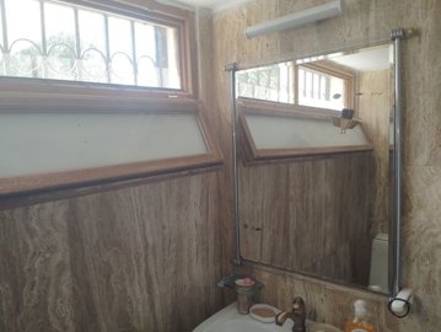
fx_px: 357
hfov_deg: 63.4
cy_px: 166
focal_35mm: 28
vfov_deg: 49.8
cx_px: 220
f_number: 1.8
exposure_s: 1/100
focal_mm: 4.22
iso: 166
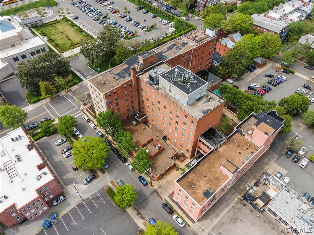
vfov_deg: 56.8
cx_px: 157
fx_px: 218
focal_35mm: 24
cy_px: 118
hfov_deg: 71.6
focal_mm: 4.5
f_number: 2.8
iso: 100
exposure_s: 1/350
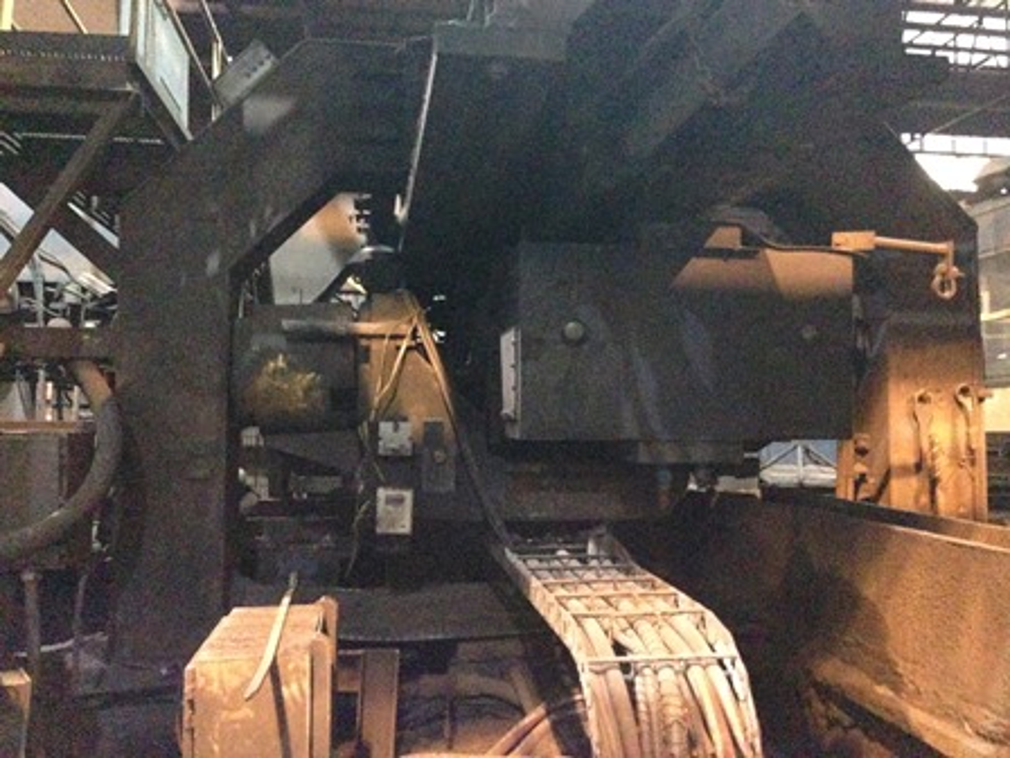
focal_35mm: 33
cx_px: 505
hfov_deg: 55.4
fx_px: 963
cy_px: 379
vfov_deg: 42.9
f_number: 2.4
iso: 2500
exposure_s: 1/15
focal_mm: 4.12
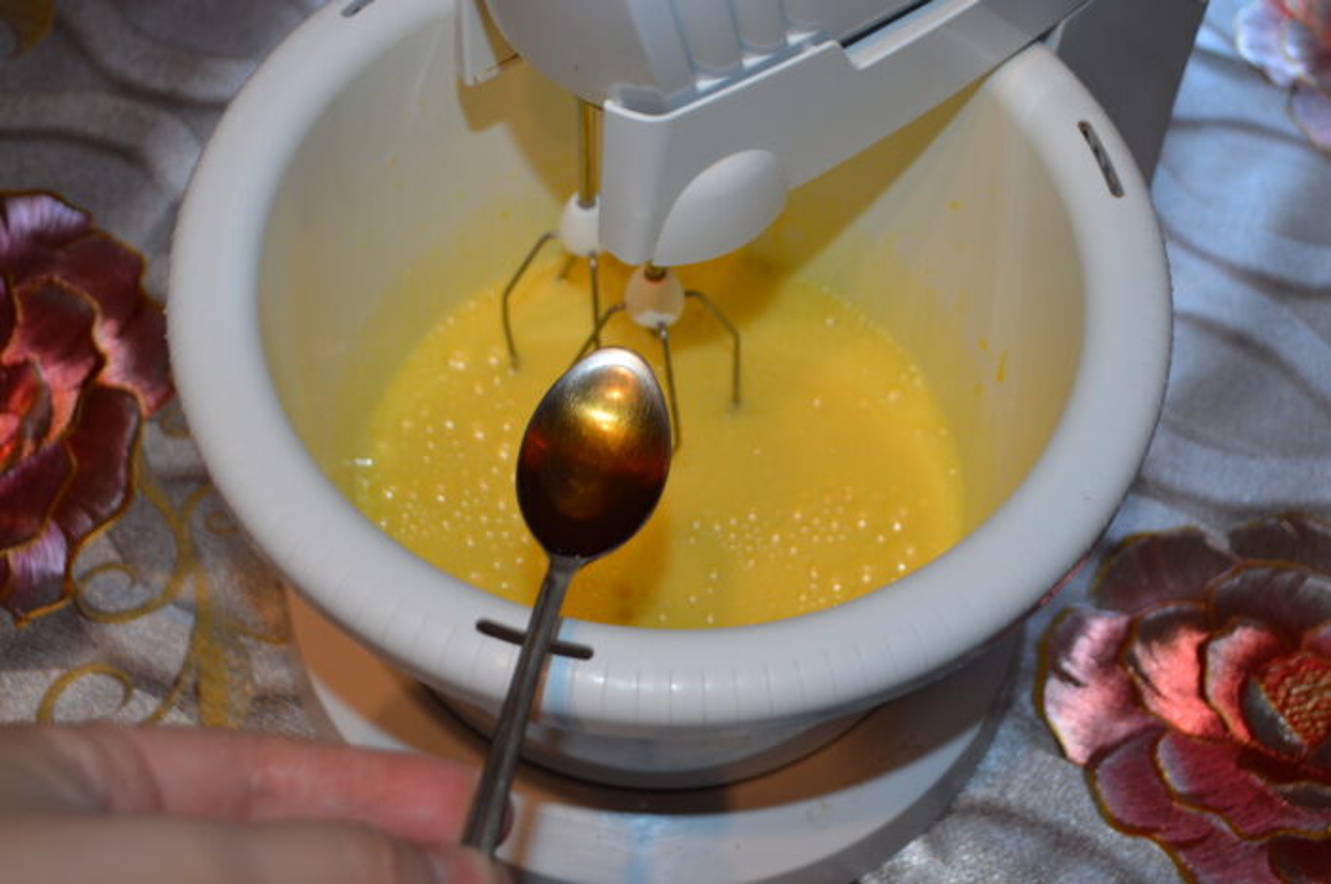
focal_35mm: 45
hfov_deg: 43.6
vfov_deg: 29.8
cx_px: 666
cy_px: 442
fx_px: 1662
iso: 640
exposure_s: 1/60
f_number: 4.5
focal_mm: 30
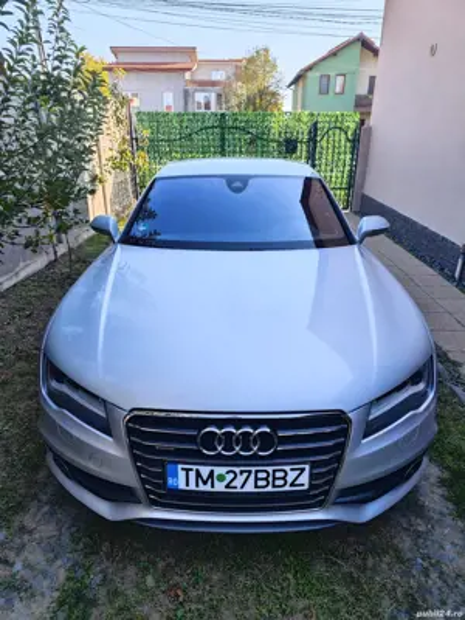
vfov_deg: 73.9
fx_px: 412
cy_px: 310
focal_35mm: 23
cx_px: 232
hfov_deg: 58.9
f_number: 1.9
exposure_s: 1/105
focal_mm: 8.7
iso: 50
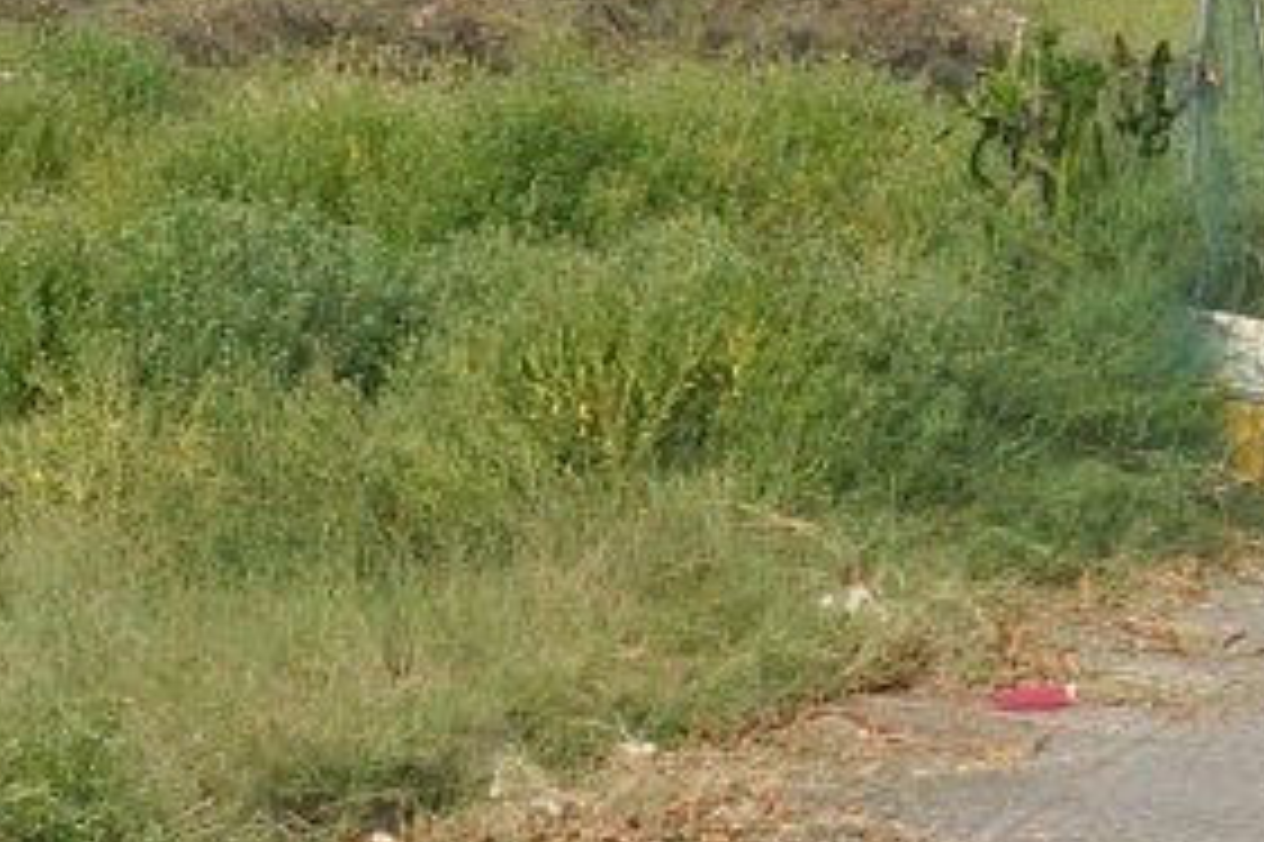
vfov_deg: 10.5
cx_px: 810
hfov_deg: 16.0
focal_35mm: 128
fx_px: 4491
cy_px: -221
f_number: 18
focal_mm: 24
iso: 3200
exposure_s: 1/1250
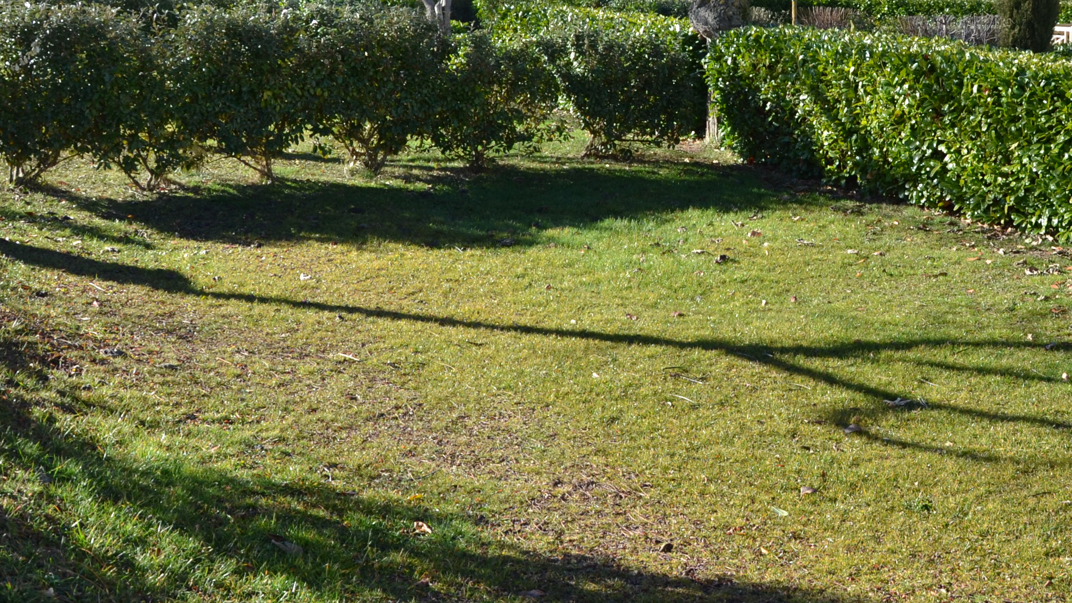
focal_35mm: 51
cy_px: 116
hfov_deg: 40.0
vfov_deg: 23.1
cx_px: 738
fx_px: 1450
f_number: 5.6
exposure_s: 1/125
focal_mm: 18
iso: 100
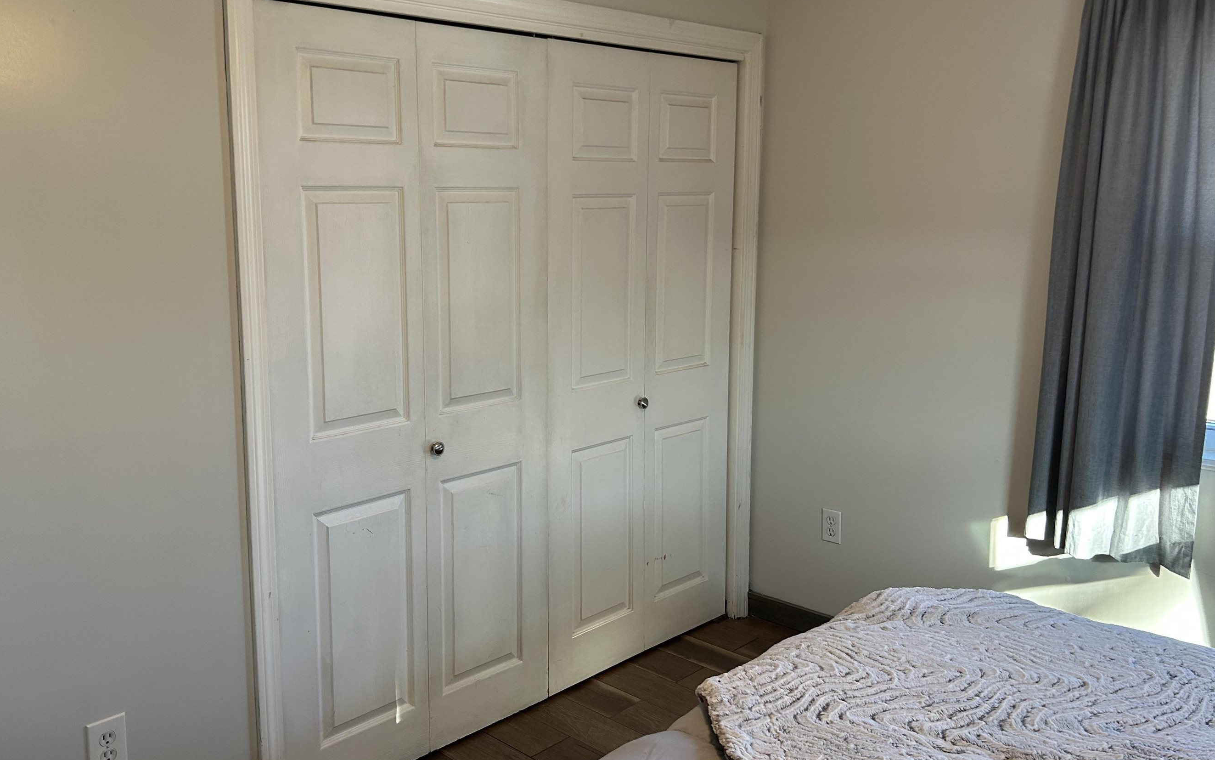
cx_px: 568
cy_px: 358
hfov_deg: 59.6
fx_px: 1060
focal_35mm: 32
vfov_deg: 39.4
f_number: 1.5
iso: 125
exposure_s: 1/120
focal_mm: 5.7
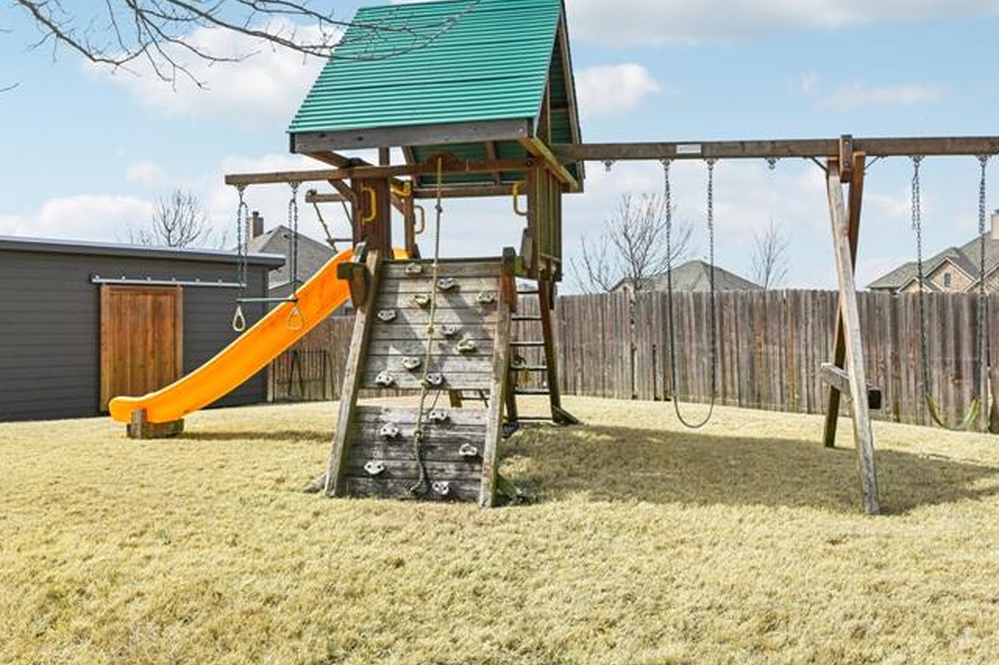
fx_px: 888
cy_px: 301
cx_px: 476
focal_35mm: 32
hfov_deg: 58.7
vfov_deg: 41.0
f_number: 8
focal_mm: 20
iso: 400
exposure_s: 1/2000
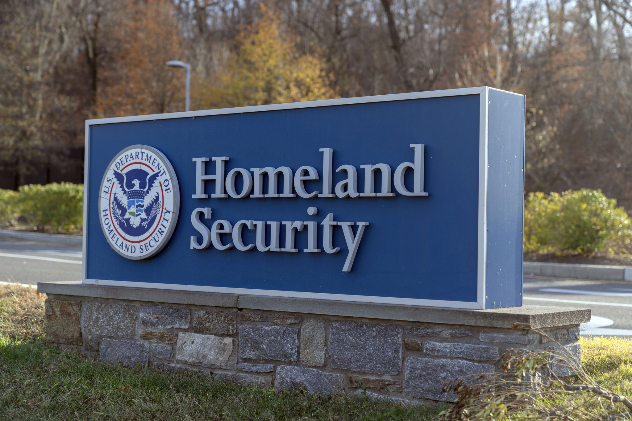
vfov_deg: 22.6
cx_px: 316
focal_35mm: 60
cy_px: 210
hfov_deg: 33.4
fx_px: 1053
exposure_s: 1/250
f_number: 3.2
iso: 100
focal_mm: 60
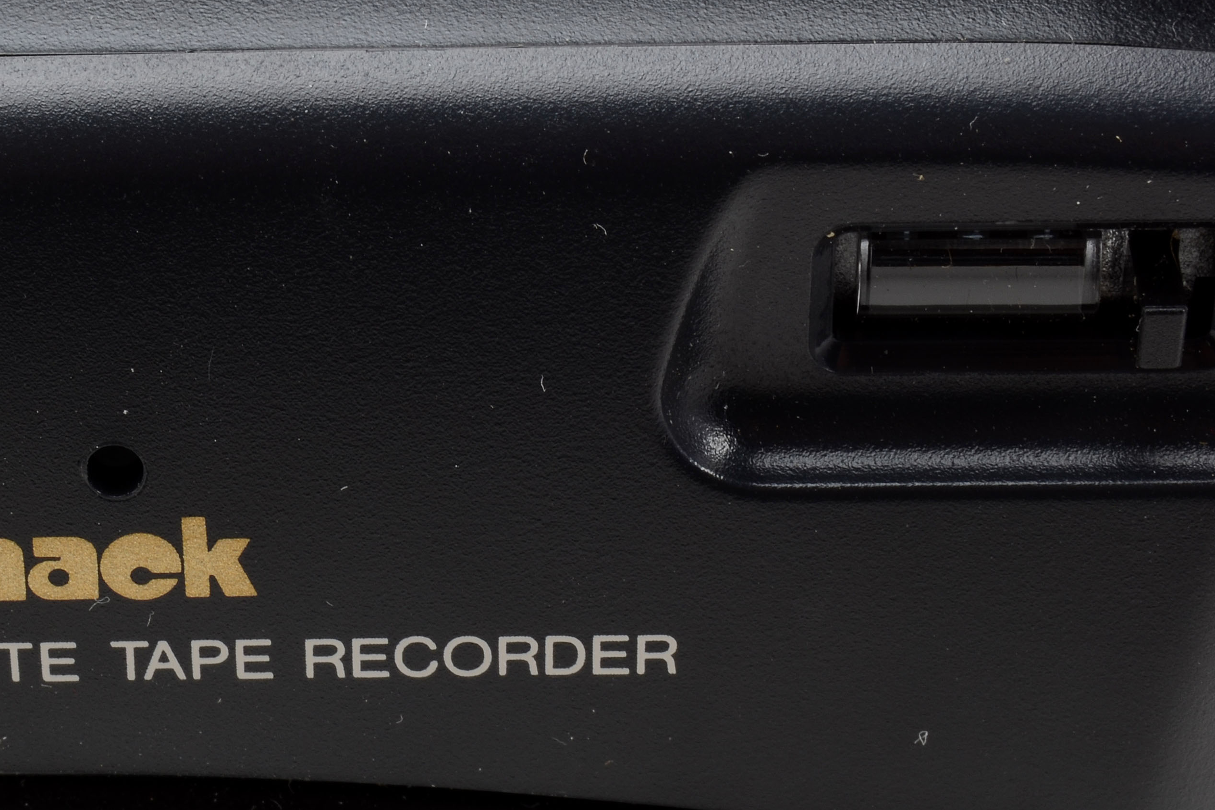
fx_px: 5263
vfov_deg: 8.8
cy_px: 290
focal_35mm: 156
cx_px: 282
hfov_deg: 13.1
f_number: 20
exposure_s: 1/160
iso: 100
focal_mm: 55
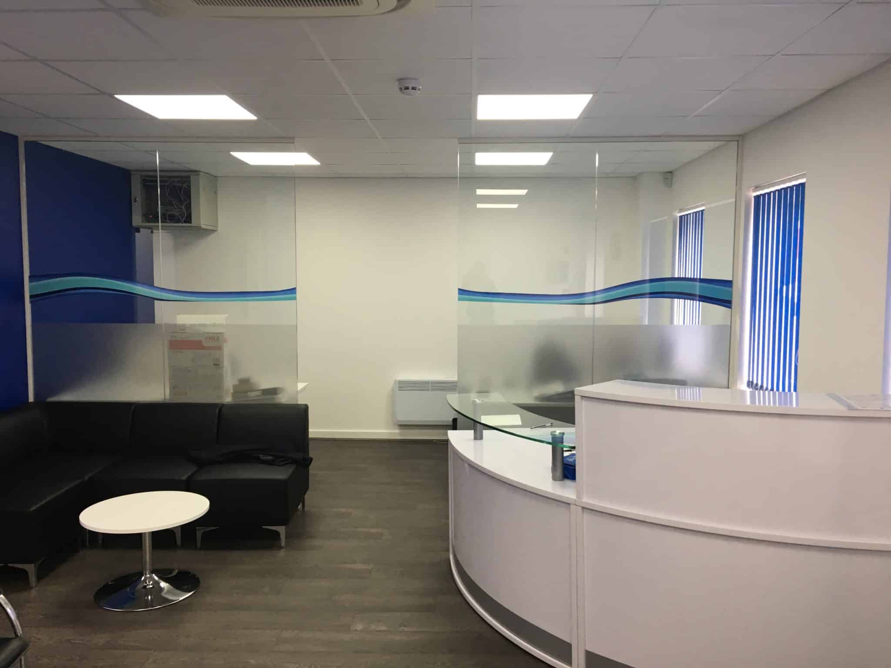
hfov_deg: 61.7
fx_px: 746
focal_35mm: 29
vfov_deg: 48.2
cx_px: 446
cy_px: 334
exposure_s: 1/33
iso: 32
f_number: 2.2
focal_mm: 4.15
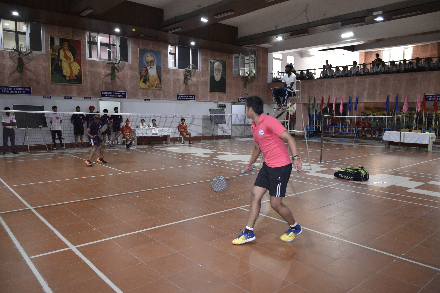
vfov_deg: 47.9
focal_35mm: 27
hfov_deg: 67.4
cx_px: 220
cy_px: 146
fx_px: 330
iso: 1400
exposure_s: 1/60
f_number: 3.5
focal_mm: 18
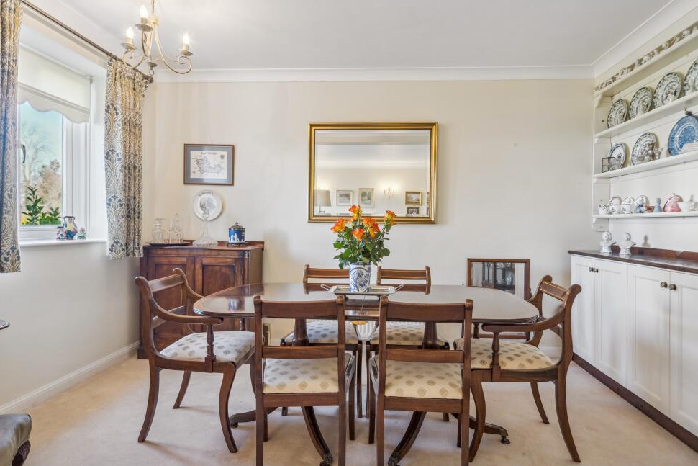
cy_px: 227
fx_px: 368
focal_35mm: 19
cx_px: 361
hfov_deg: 86.9
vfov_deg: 64.6
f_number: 6.3
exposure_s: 1/30
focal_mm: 18
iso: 320
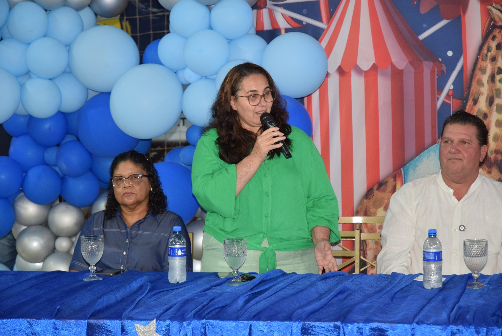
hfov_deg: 19.4
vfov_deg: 13.1
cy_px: 168
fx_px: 1465
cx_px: 251
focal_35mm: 105
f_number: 4.5
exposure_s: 1/60
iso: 1400
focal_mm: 70
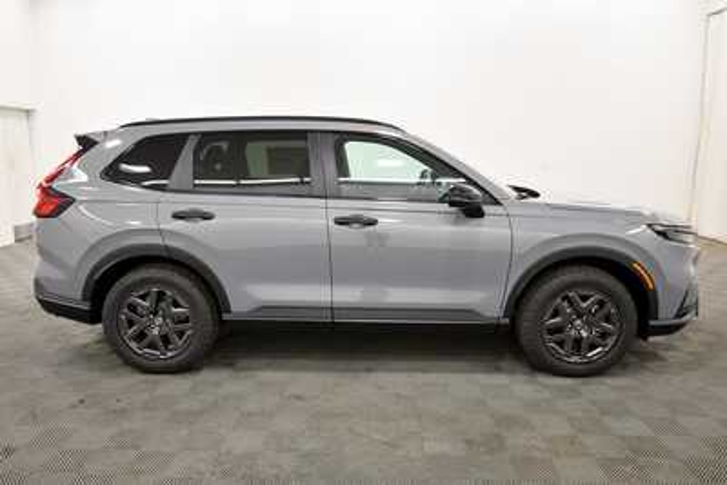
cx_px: 364
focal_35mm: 27
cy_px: 242
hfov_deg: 67.4
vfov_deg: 48.0
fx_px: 545
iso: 1100
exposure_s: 1/125
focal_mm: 18
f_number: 5.3
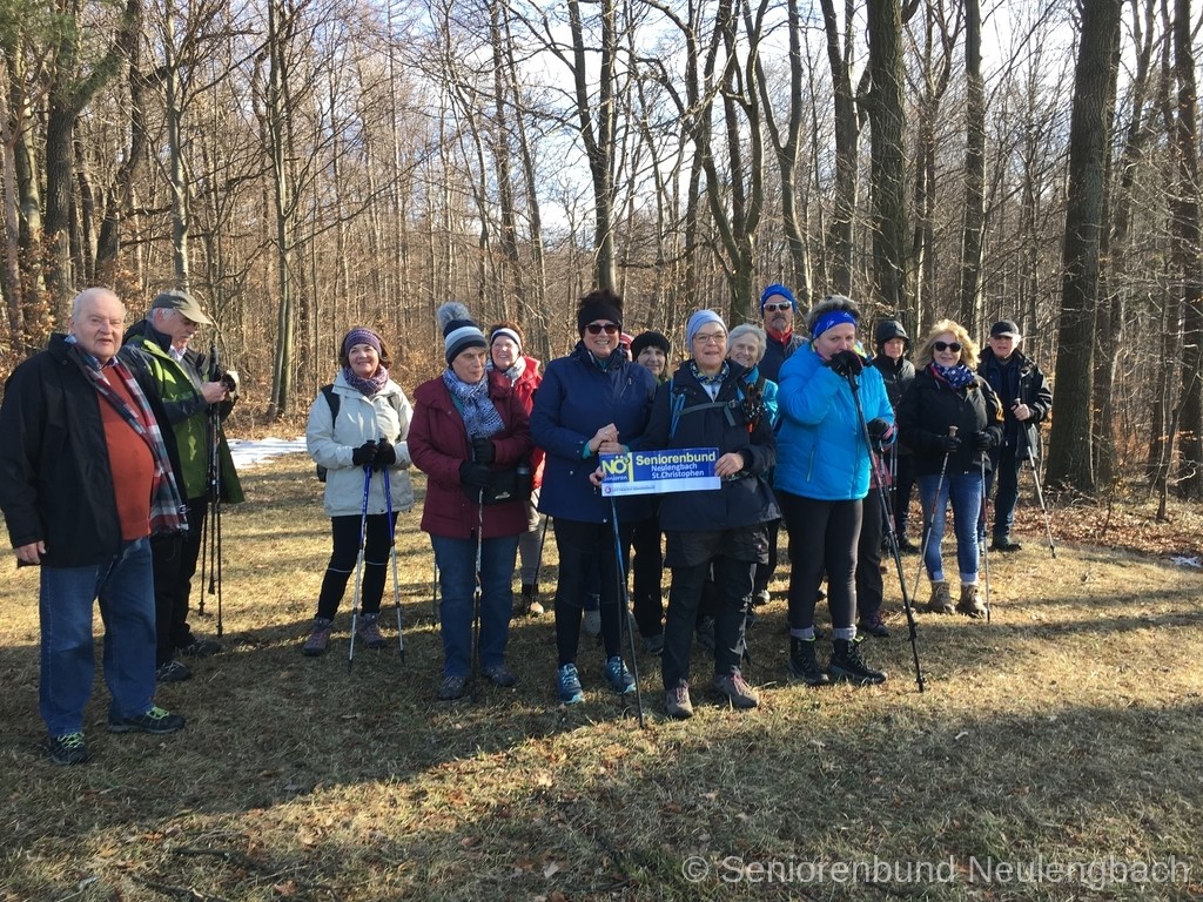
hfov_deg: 61.7
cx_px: 602
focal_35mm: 29
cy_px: 451
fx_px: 1008
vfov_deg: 48.2
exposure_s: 1/170
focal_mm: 4.15
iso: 25
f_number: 2.2
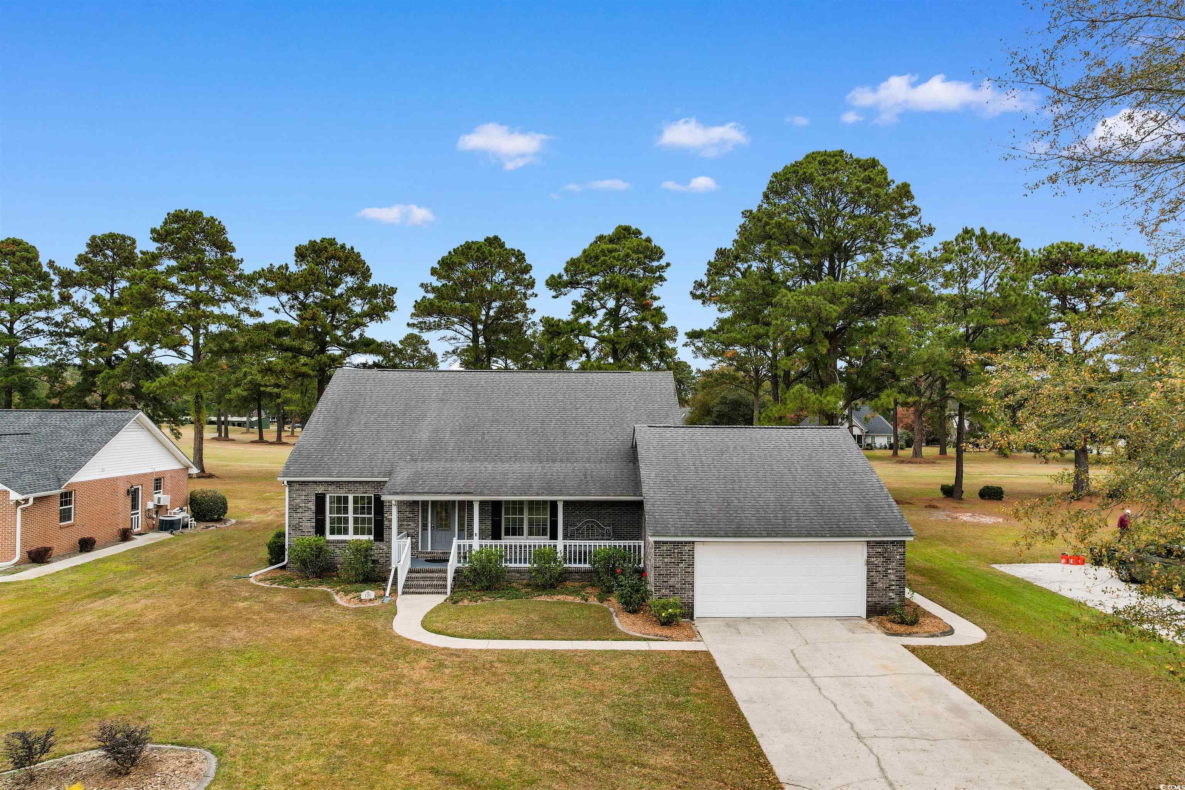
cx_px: 592
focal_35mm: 22
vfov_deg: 57.2
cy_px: 395
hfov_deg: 78.6
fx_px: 724
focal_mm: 8.38
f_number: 2.8
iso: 110
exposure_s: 1/250
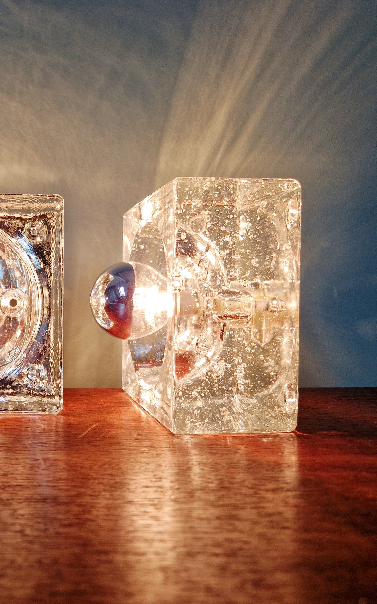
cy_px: 305
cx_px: 55
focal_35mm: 33
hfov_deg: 36.5
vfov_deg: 58.1
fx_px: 542
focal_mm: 5.4
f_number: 1.8
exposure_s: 1/100
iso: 50
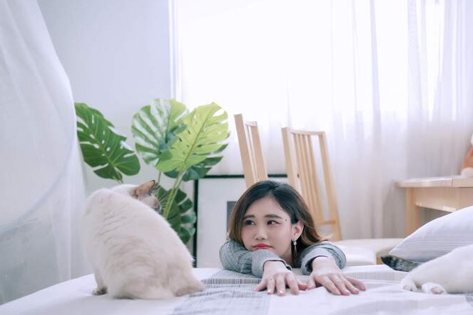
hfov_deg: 35.5
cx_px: 351
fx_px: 722
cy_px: 216
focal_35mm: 55
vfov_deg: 24.5
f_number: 2.5
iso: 320
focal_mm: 35
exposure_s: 1/60
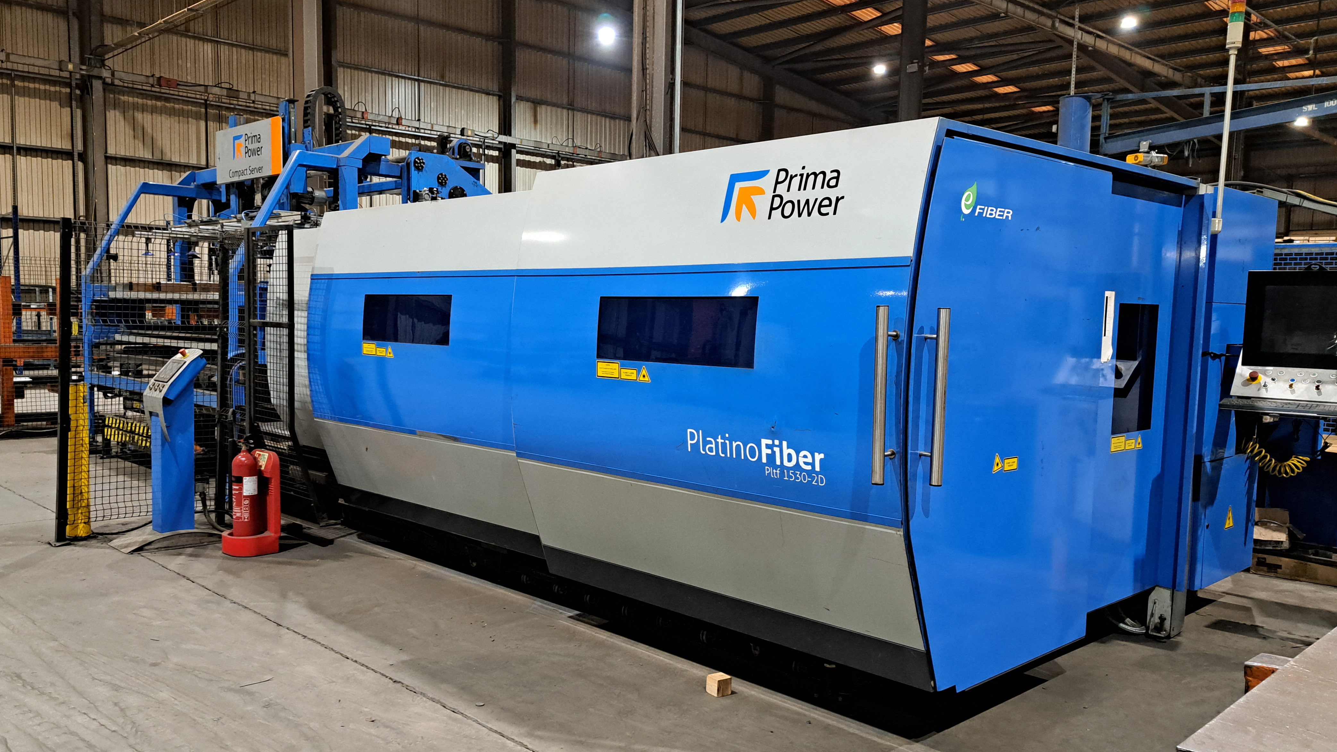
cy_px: 401
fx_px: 1028
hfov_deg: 66.0
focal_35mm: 29
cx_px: 639
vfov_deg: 40.2
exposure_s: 1/33
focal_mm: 5.23
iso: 500
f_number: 1.8
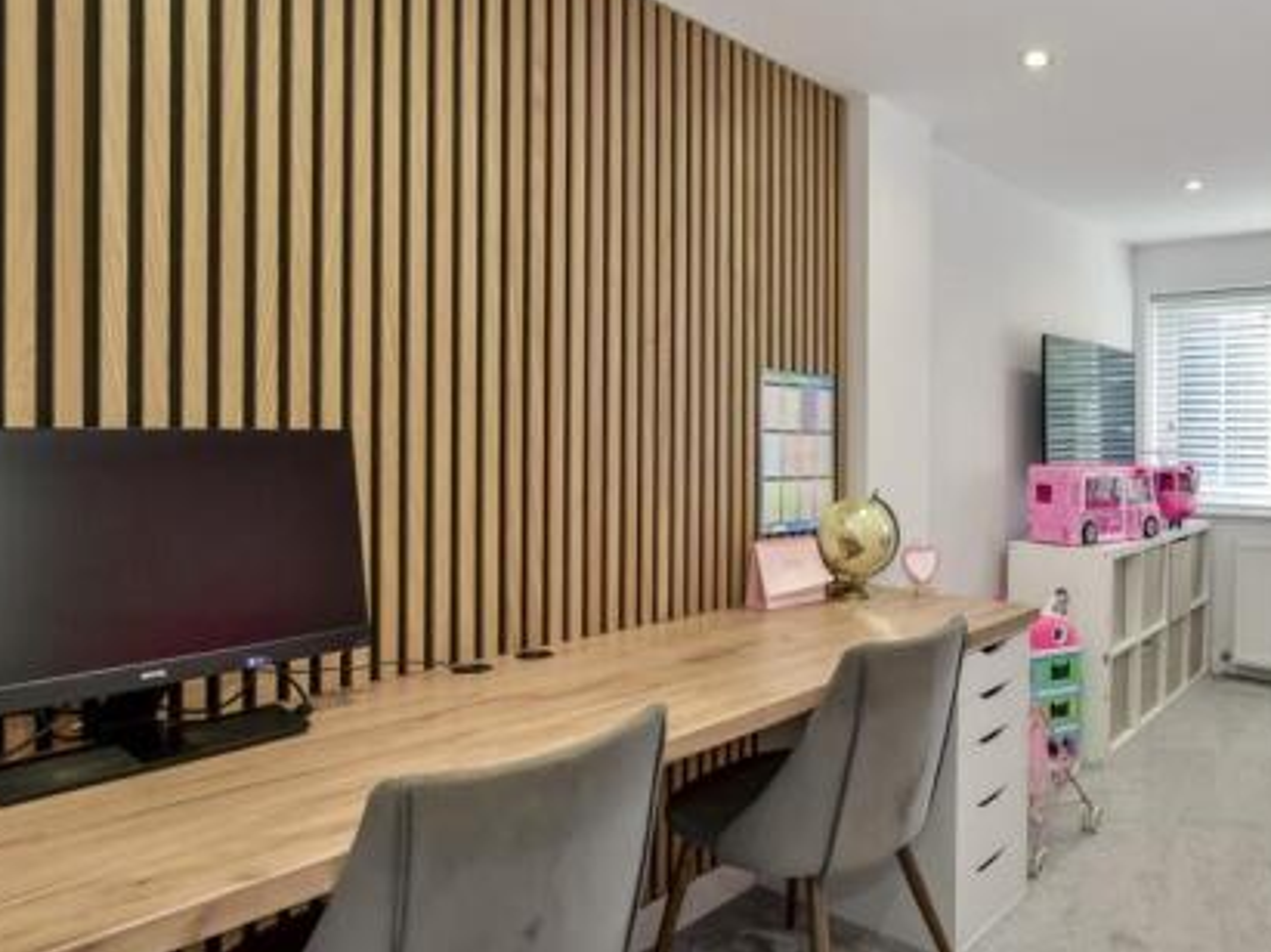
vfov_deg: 58.8
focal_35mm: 23
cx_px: 892
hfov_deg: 70.7
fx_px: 844
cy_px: 444
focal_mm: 10
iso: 640
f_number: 8
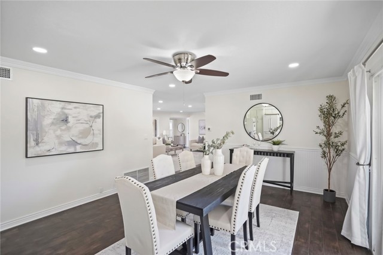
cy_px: 128
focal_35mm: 16
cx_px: 192
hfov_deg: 96.8
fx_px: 170
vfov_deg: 73.7
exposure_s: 1/30
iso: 5000
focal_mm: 16
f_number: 8
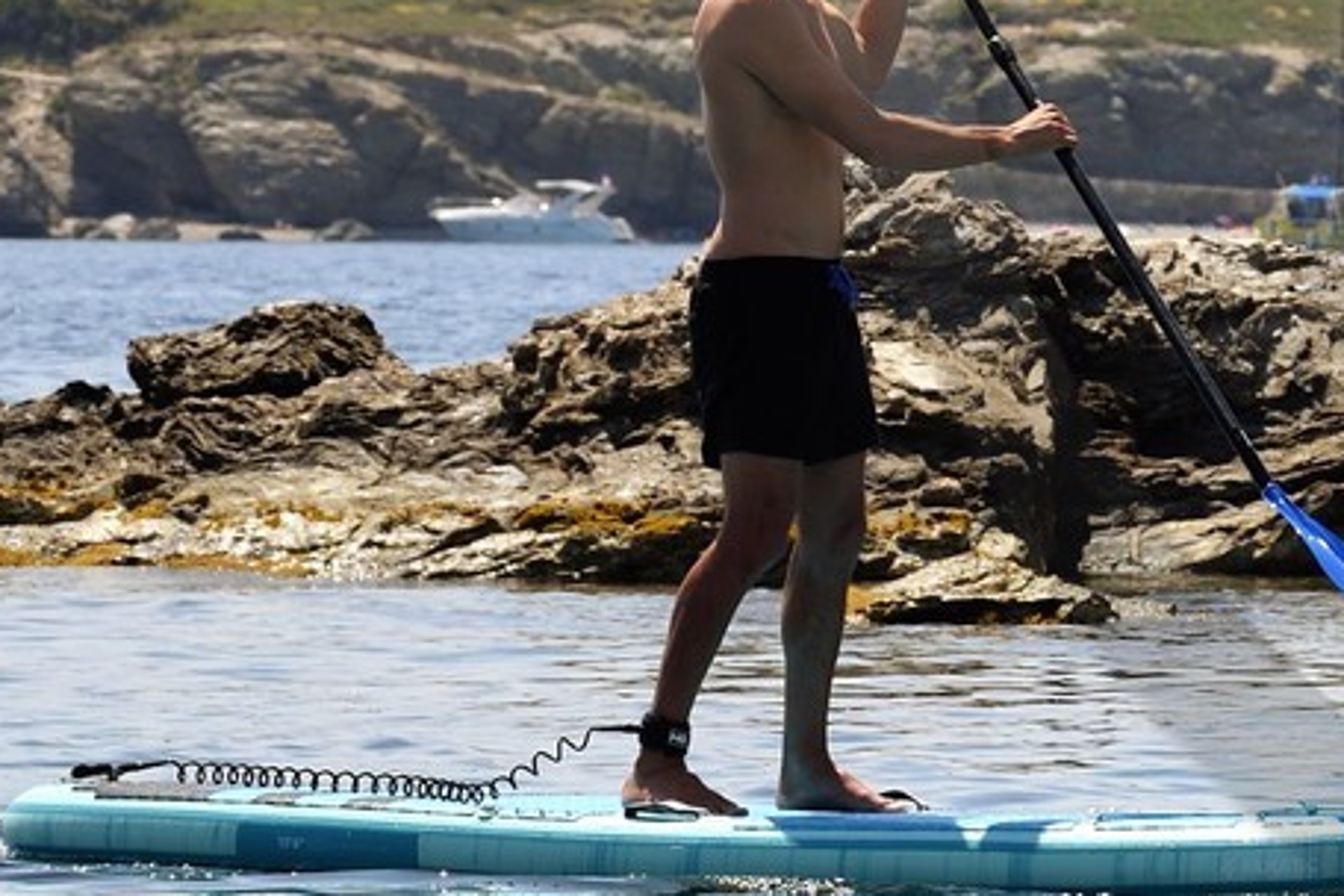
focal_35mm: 456
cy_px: -121
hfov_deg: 4.5
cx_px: 2037
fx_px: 17023
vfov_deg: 3.0
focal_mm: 130
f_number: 9
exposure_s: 1/500
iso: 200
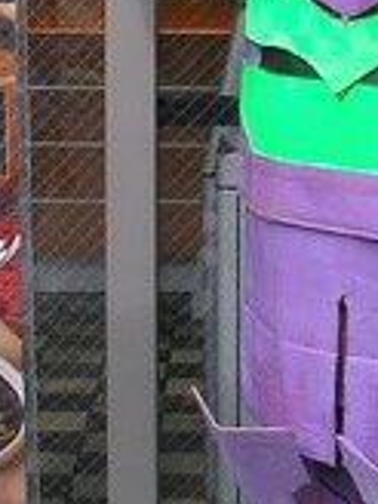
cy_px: 68
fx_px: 2184
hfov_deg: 9.8
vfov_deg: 13.1
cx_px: 370
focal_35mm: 150
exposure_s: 1/116
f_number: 5.6
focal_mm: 7.8
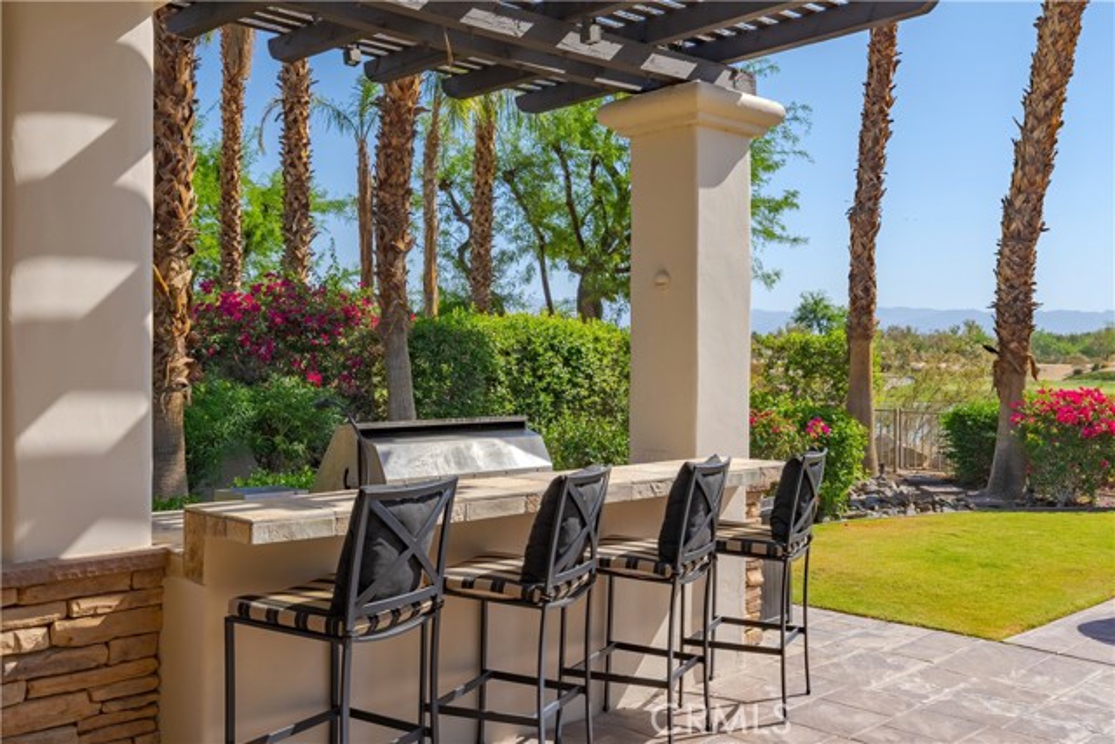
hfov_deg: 53.1
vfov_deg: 36.9
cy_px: 372
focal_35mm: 36
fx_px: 1115
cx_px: 558
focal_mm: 24
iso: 100
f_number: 10
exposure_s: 1/1000
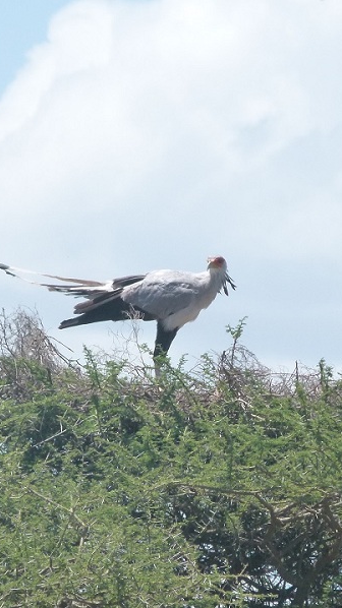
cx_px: 184
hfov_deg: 1.1
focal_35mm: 1063
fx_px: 17152
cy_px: 304
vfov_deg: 2.0
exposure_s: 1/500
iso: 160
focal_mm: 108
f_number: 5.2
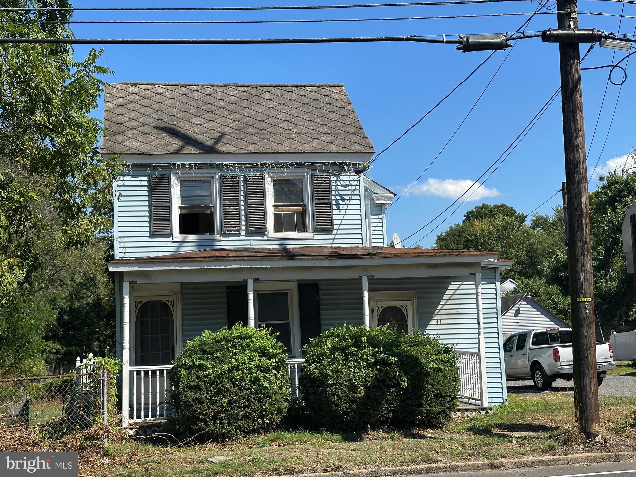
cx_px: 318
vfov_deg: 30.3
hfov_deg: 39.7
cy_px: 238
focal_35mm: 48
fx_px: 882
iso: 64
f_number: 1.78
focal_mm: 6.86
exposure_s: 1/3257
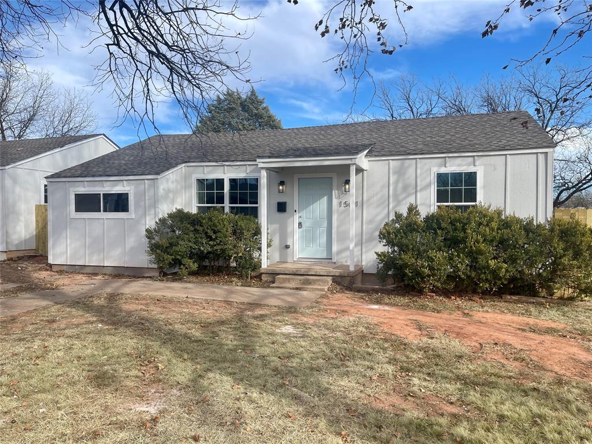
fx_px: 445
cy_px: 222
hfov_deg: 67.3
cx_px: 296
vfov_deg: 53.1
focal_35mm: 26
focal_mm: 5.1
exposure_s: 1/2288
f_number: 1.6
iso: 32
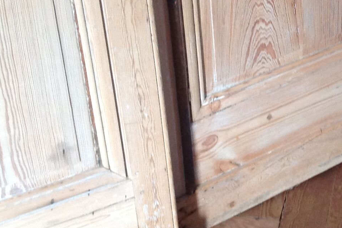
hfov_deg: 19.6
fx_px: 940
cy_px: 51
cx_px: 389
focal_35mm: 99
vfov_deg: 13.8
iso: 125
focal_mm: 4.28
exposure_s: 1/15
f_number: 2.4
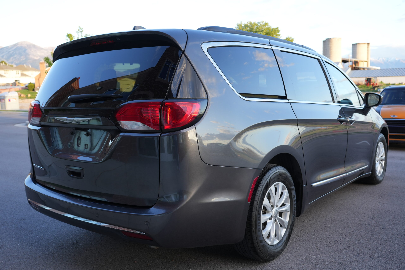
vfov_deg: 37.9
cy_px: 135
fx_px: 394
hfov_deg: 54.4
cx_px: 202
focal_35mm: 35
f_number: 5
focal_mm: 35
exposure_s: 1/80
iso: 250
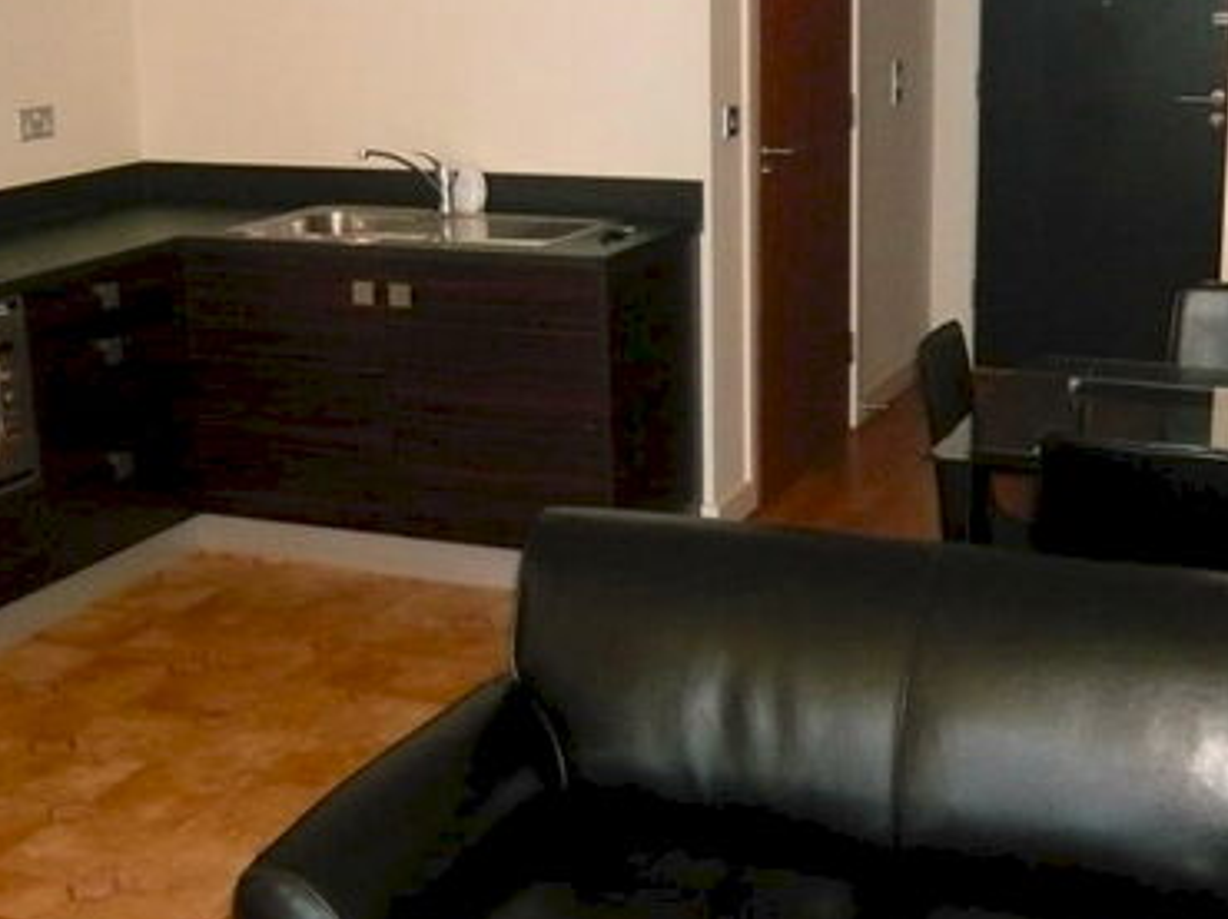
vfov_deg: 27.4
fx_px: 1879
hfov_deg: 36.2
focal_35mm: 53
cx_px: 644
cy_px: 380
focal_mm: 4.6
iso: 400
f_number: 2.8
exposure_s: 1/30
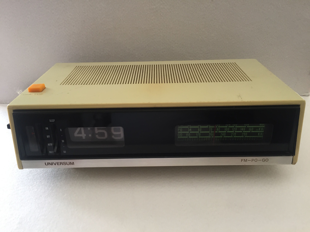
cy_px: 116
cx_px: 155
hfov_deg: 61.7
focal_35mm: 29
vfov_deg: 48.2
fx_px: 260
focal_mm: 4.15
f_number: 2.2
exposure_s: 1/33
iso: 64
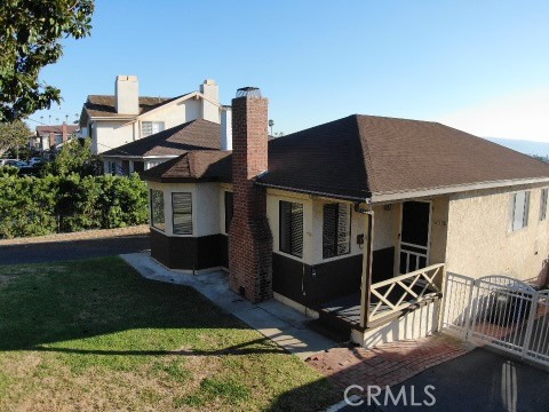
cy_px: 206
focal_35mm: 24
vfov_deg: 56.8
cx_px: 274
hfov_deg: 71.6
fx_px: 381
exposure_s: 1/736
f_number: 2.8
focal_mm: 4.39
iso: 100
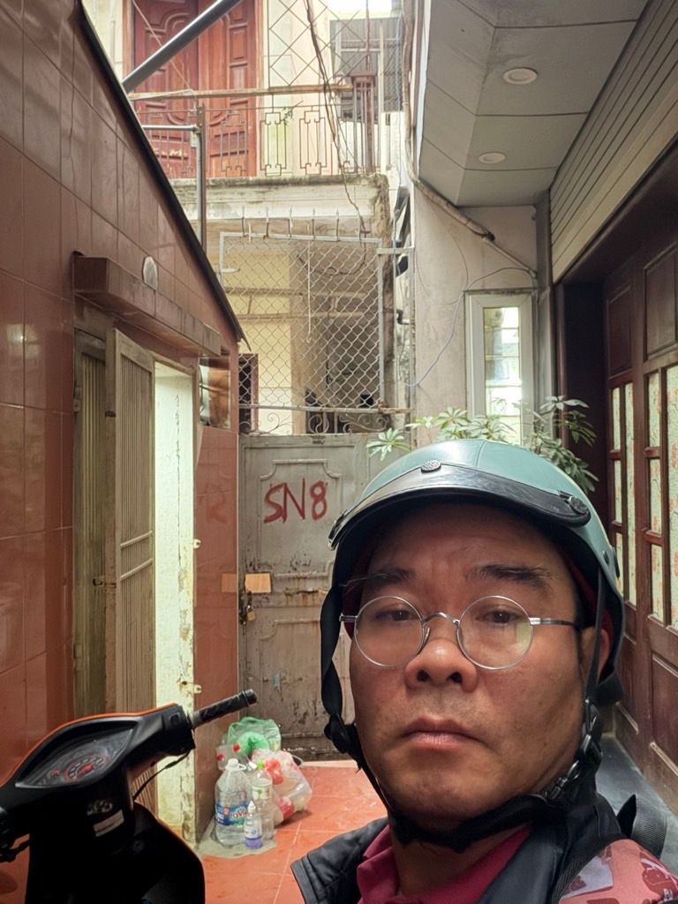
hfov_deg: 46.8
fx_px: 783
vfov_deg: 60.0
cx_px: 339
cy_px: 452
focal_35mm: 30
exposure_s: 1/15
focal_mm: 2.71
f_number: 1.9
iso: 1600
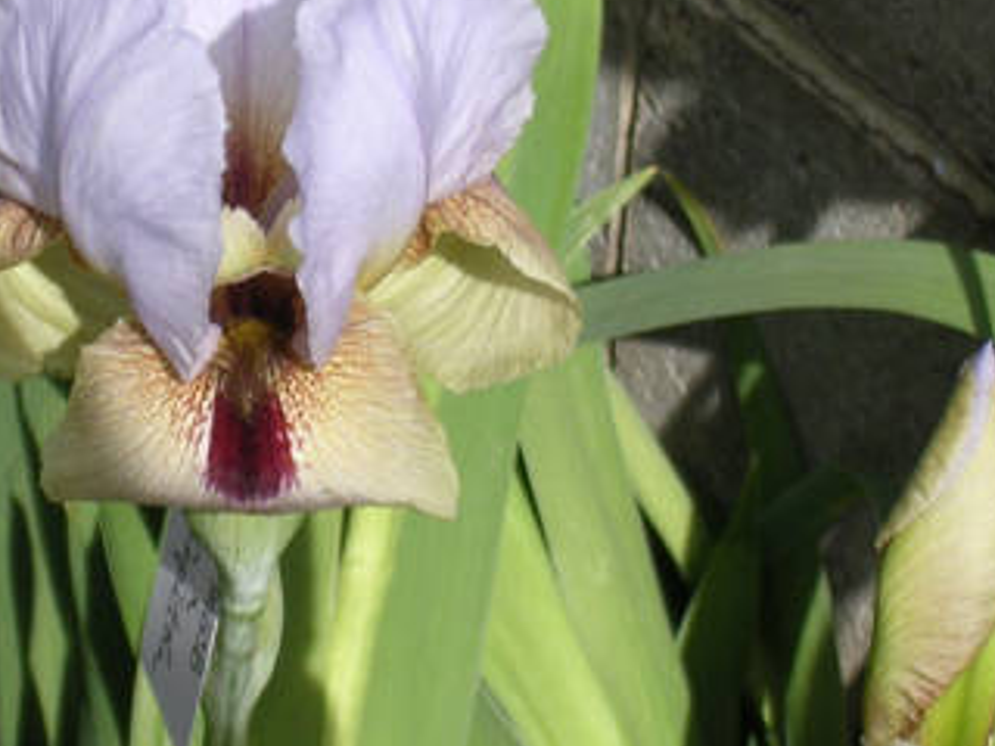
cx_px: 143
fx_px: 5749
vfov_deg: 7.4
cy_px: 348
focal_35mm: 200
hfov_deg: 9.9
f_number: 4.5
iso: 100
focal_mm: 15.2
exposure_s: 1/381
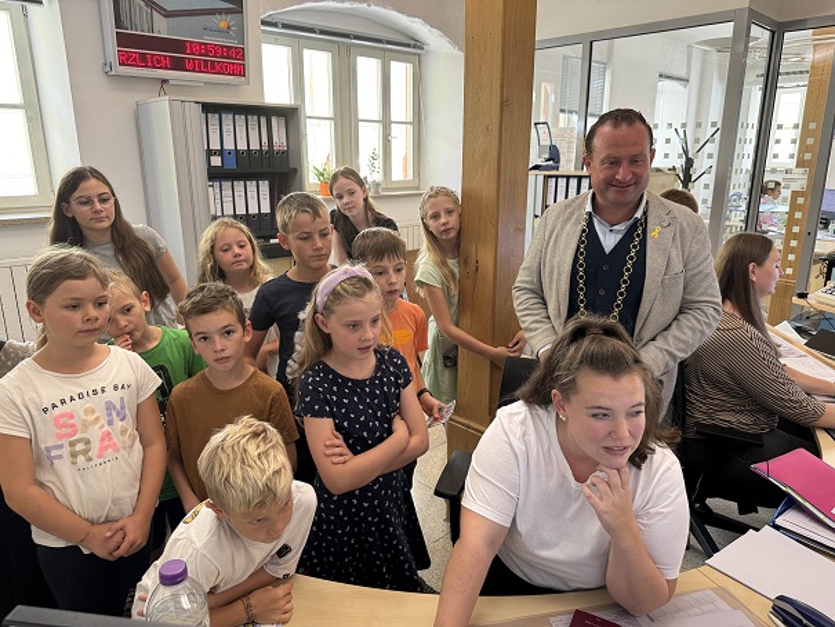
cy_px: 314
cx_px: 418
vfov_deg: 56.8
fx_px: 579
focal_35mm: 24
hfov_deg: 71.6
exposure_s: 1/50
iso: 125
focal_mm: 6.76
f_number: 1.78
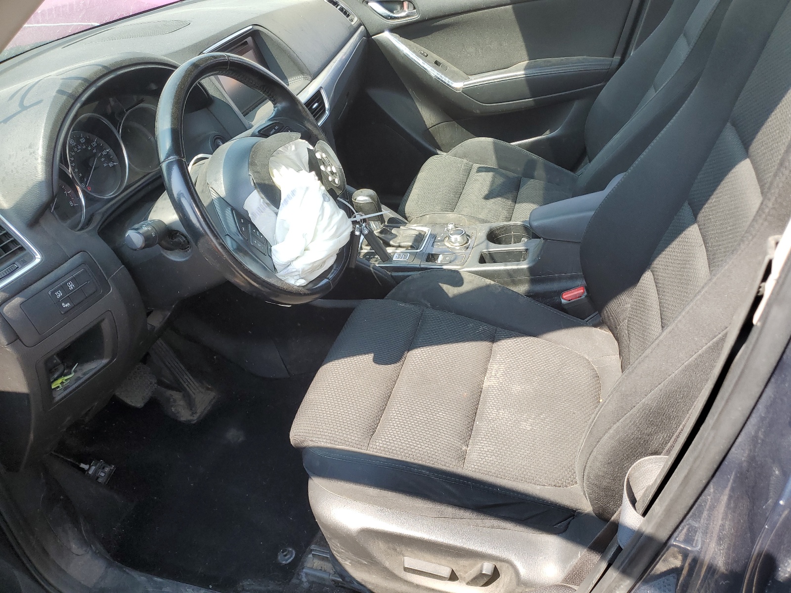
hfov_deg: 67.3
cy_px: 296
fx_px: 594
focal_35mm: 26
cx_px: 396
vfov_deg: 53.1
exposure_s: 1/435
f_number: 1.5
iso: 50
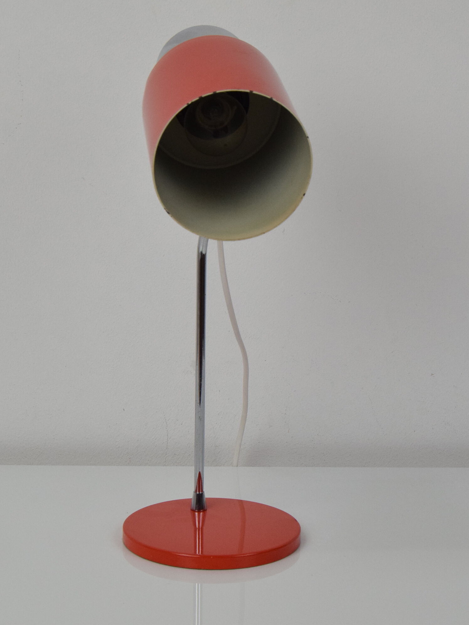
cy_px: 312
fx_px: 1368
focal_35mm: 76
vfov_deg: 25.8
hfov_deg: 19.5
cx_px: 213
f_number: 10
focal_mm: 35
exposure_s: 1/400
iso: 1600
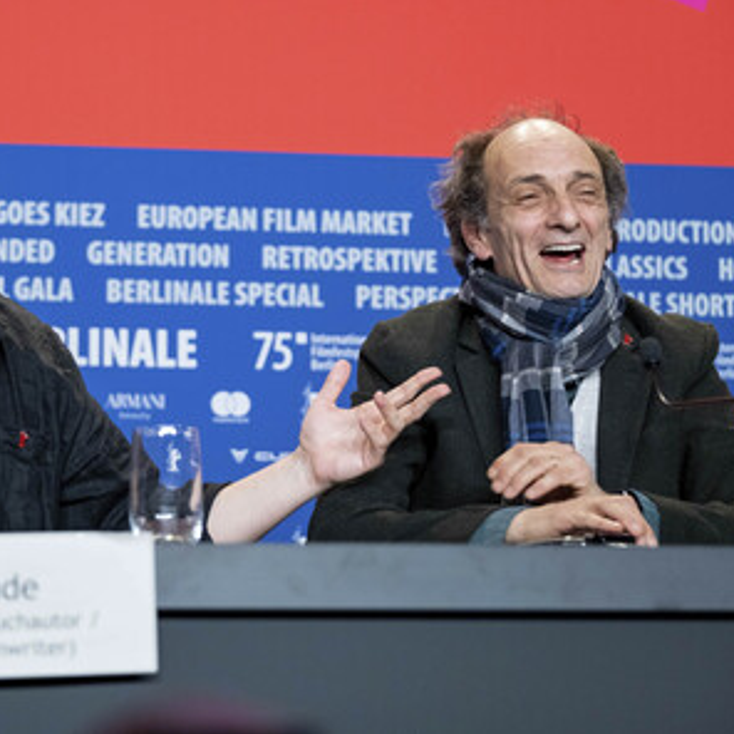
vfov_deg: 17.9
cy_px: 367
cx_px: 212
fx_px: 2327
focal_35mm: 97
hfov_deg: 17.8
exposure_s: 1/180
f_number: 2.8
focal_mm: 50
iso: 2000
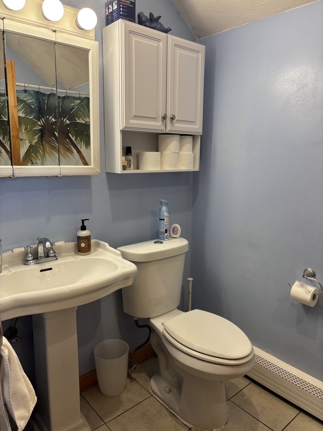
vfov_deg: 67.3
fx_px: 323
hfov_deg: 53.1
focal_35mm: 26
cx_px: 162
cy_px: 216
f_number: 1.6
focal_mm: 5.96
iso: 80
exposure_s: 1/60
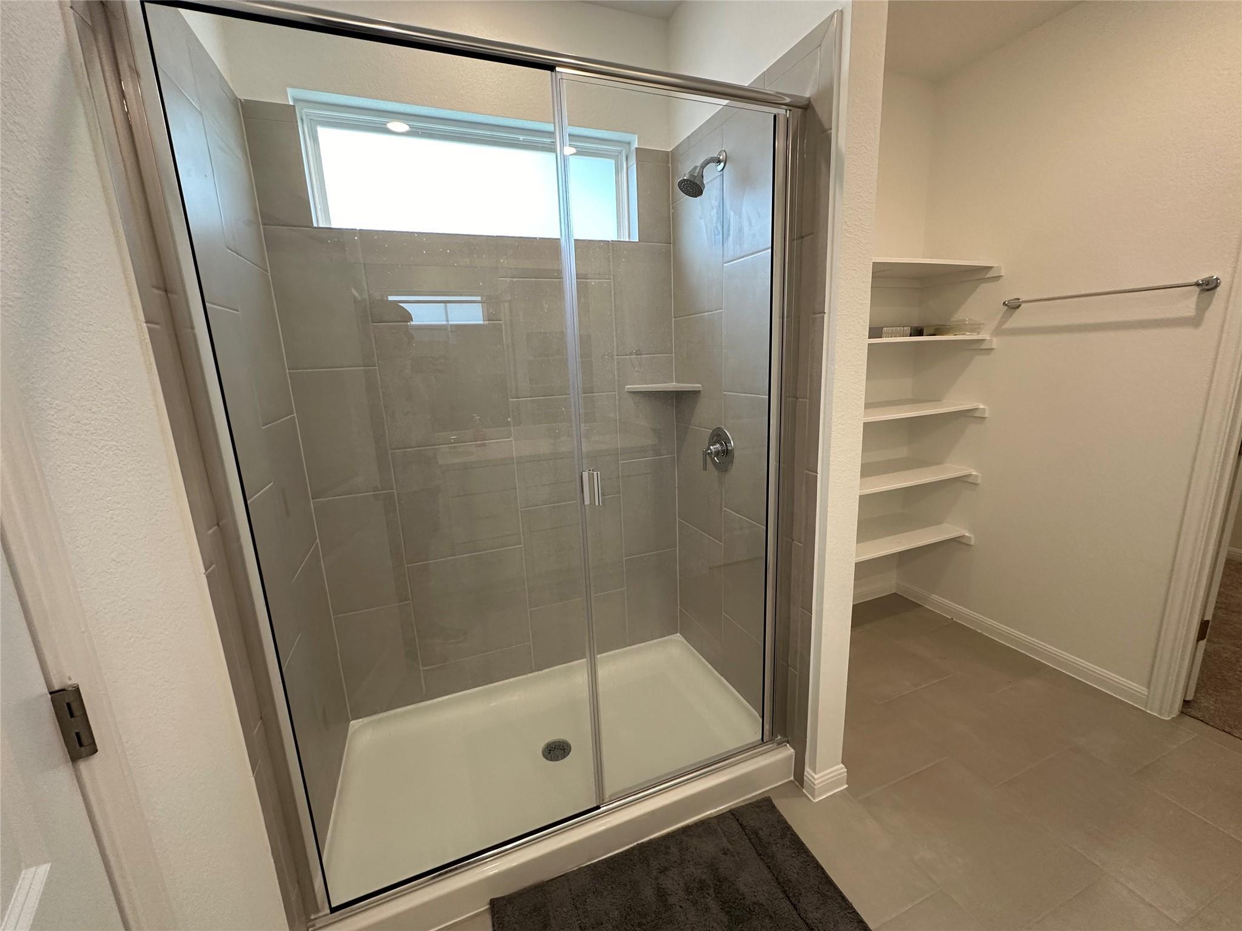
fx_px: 502
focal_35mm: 14
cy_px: 466
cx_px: 621
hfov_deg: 102.1
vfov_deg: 85.7
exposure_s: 1/120
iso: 200
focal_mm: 2.22
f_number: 2.2
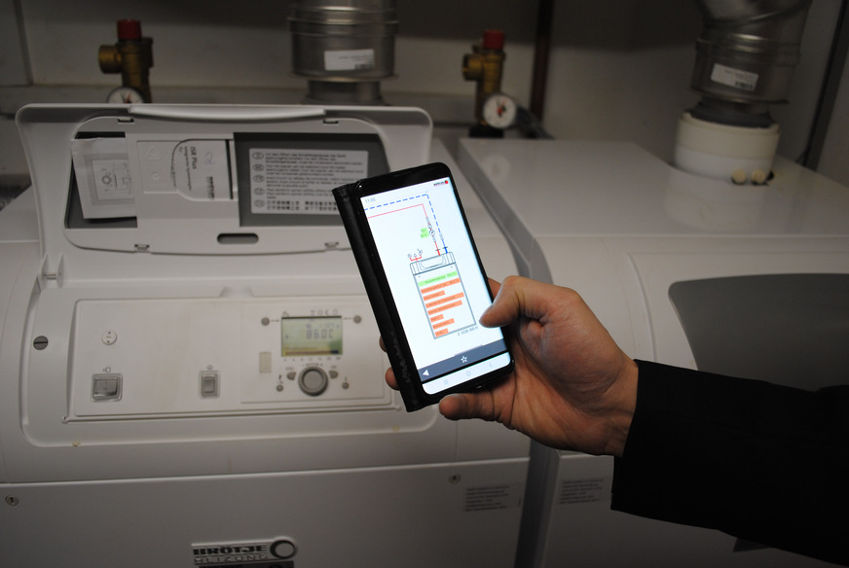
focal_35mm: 30
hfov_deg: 61.9
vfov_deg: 43.7
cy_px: 284
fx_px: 708
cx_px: 424
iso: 200
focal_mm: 20
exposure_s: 1/30
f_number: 3.8
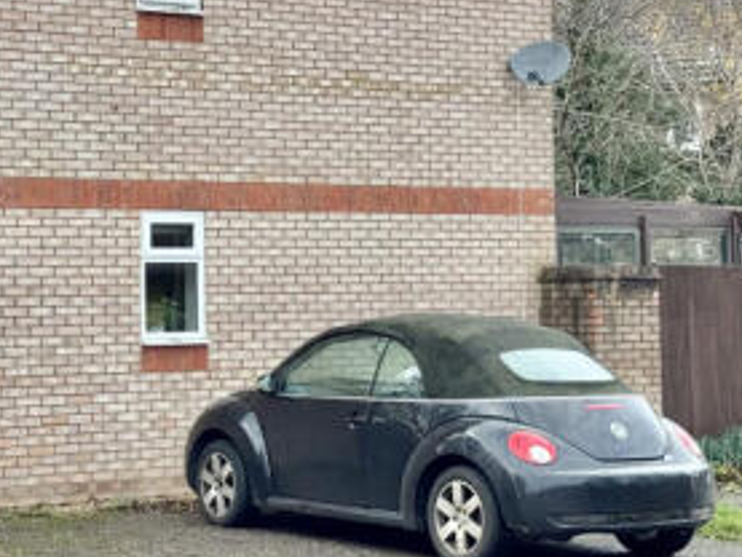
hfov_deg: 19.2
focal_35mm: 101
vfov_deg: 14.6
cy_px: 183
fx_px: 2166
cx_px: 149
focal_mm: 6.76
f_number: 1.78
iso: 64
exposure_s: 1/394
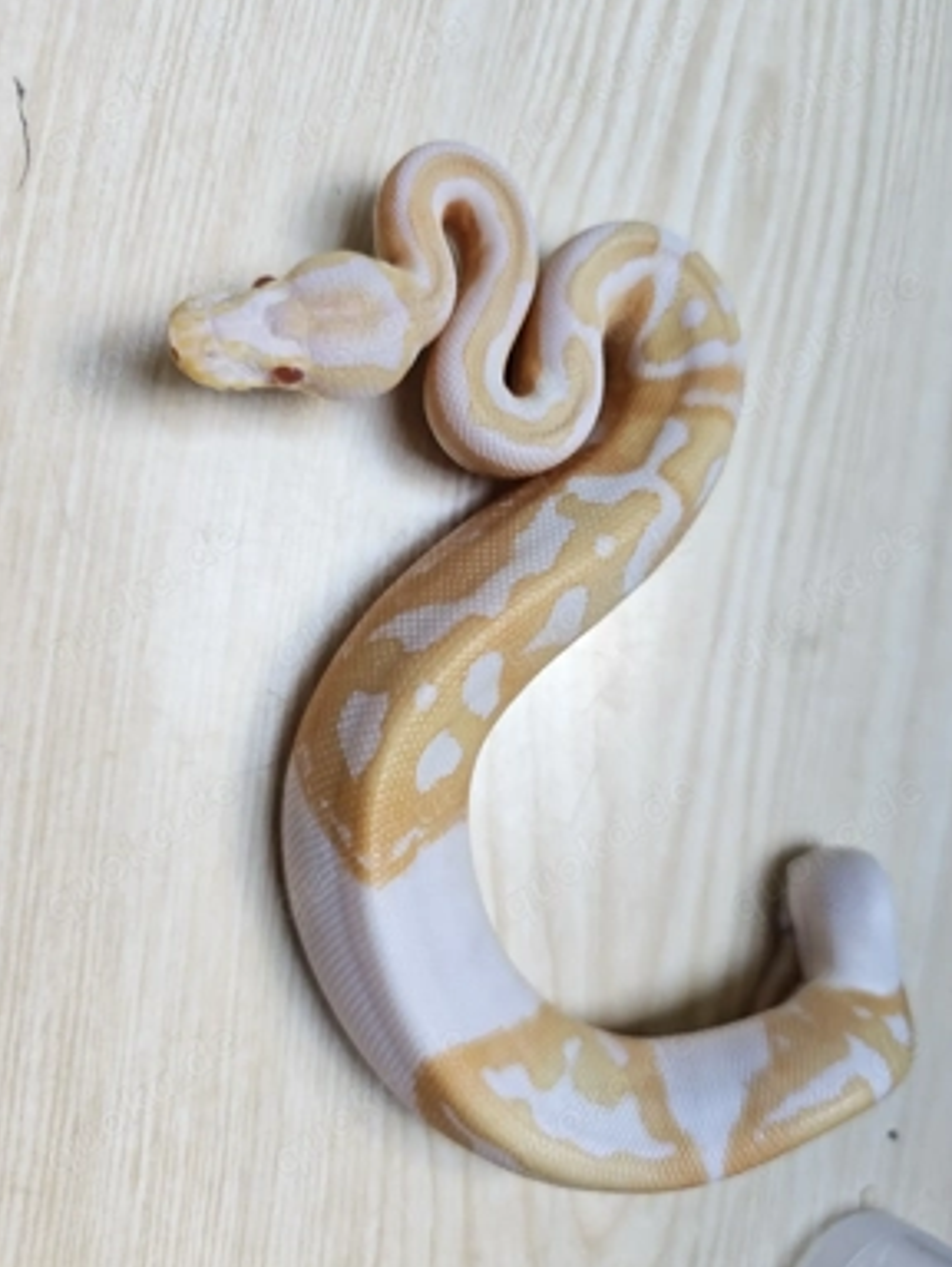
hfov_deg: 56.9
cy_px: 645
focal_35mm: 24
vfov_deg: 71.5
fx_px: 879
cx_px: 489
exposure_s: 1/51
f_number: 1.7
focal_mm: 6.3
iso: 64
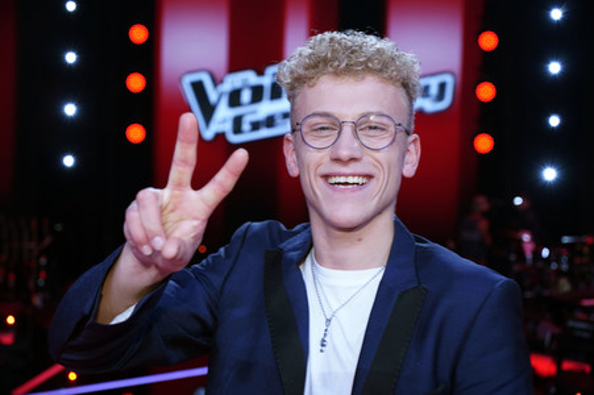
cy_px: 198
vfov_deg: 27.5
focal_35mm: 49
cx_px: 297
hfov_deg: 40.4
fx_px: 808
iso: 1600
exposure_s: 1/100
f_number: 4.5
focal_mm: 49
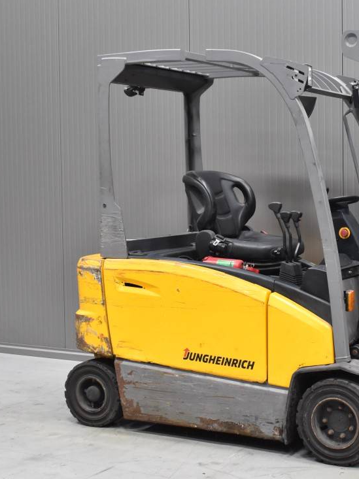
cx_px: 301
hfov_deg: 22.6
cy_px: 239
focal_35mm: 64
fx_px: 883
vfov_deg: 30.4
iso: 1600
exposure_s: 1/30
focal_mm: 27
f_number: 5.6
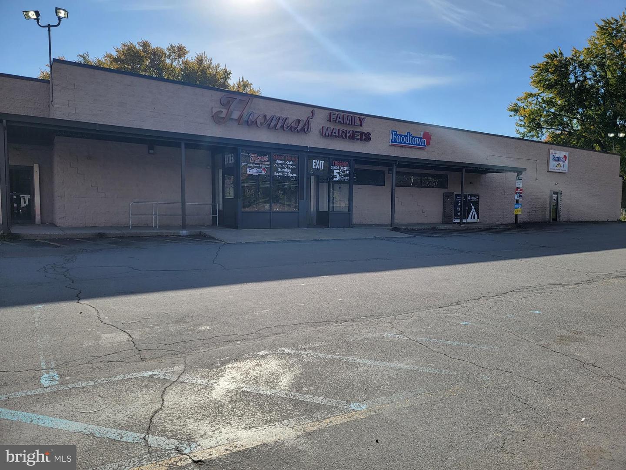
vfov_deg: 56.8
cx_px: 313
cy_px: 235
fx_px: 434
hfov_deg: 71.6
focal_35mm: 24
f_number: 1.8
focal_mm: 6.7
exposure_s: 1/1170
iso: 16
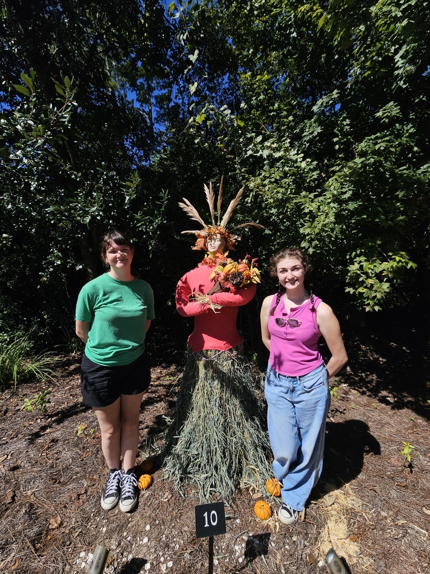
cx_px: 215
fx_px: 215
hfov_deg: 89.9
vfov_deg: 106.2
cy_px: 287
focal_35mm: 13
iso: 50
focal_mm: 2.2
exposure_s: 1/4654
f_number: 2.2
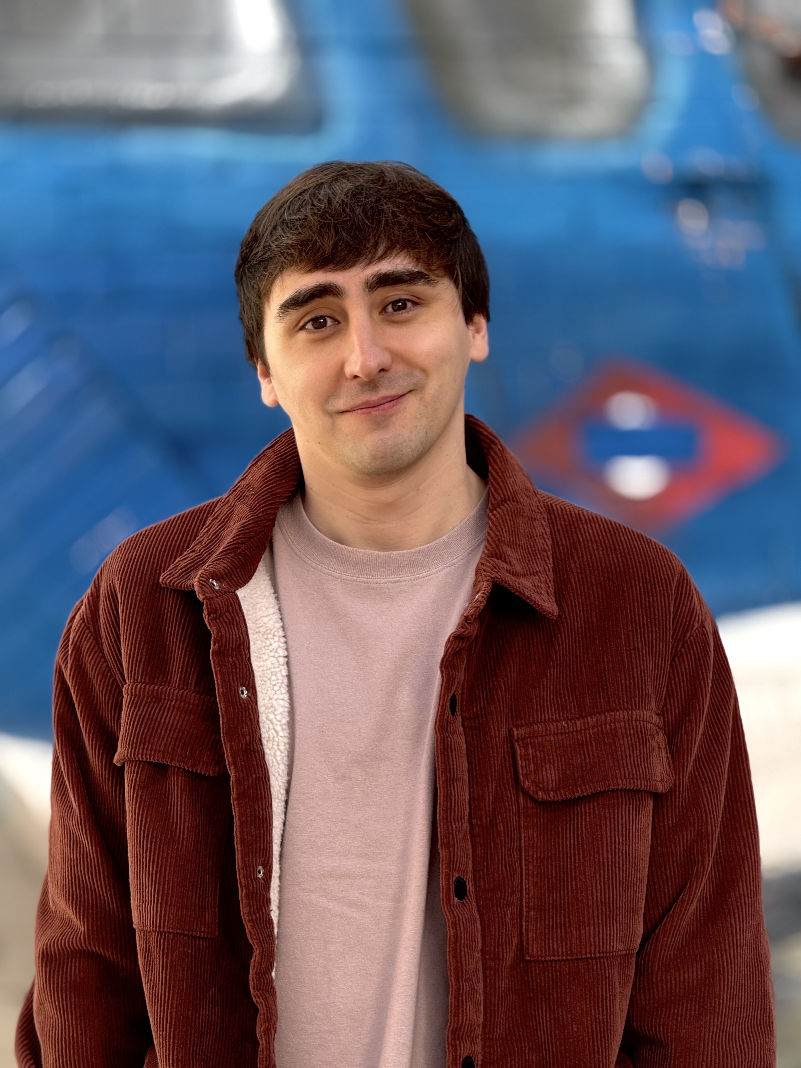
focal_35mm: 120
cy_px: 534
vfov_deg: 16.4
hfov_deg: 12.3
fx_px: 3702
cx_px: 400
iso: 50
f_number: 2.8
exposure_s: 1/196
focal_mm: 15.66
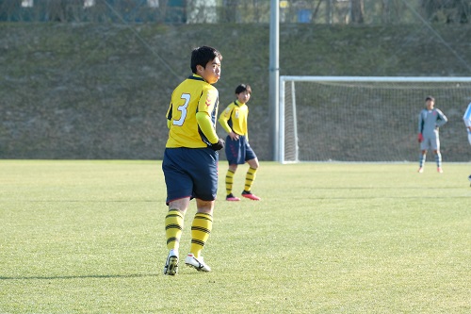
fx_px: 3492
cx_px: 236
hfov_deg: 7.7
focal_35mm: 267
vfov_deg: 5.1
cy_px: 157
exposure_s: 1/500
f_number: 7.1
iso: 1250
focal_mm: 177.9
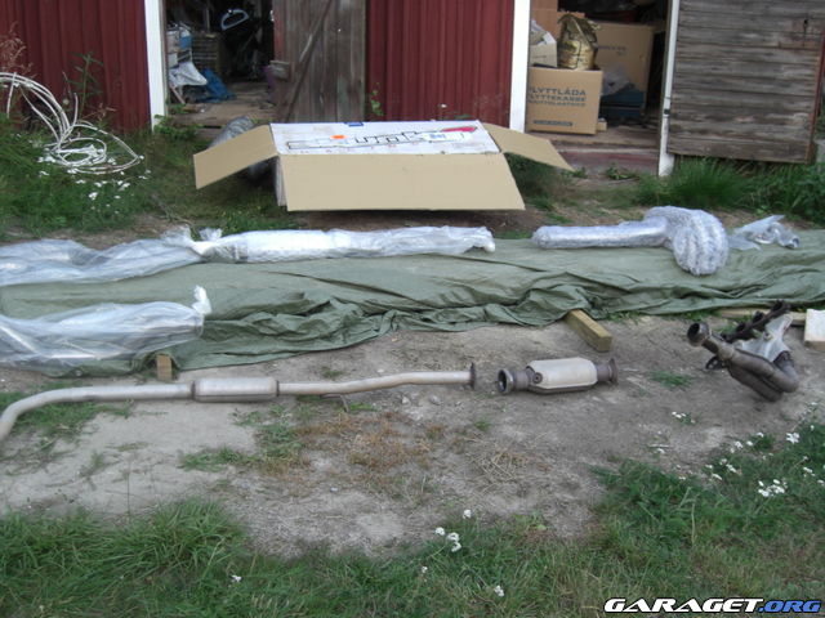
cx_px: 412
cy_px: 309
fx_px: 906
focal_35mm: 38
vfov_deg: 37.7
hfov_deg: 49.0
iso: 80
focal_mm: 7.9
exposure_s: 1/80
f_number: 2.8
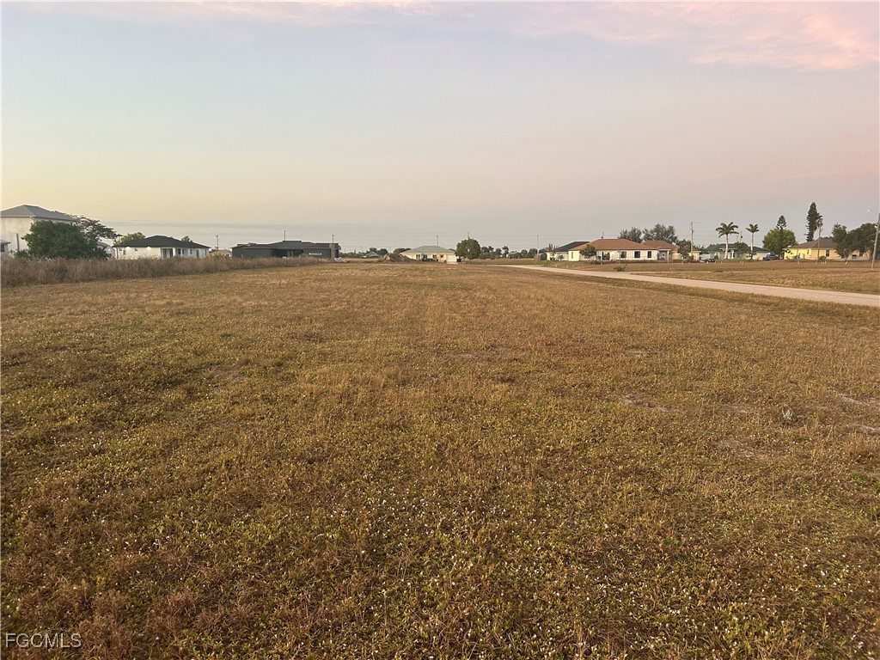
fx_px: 661
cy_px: 330
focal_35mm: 26
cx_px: 440
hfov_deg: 67.3
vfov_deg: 53.1
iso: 125
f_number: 1.5
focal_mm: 5.7
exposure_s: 1/102
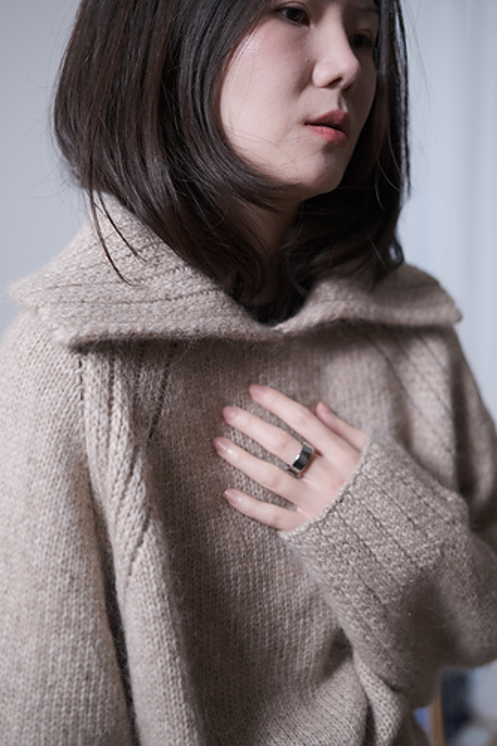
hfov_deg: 27.0
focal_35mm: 50
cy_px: 373
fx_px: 1036
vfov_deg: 39.6
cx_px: 248
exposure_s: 1/120
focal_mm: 33
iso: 320
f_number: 1.6
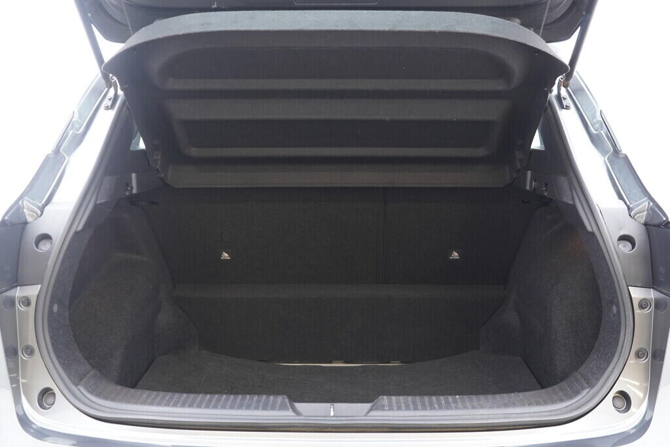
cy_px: 224
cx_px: 335
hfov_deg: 53.1
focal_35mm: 36
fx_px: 670
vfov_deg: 36.9
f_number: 2.8
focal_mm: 24
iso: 640
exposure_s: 1/40
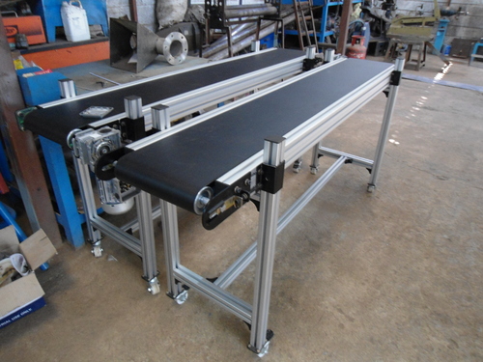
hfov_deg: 67.3
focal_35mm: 26
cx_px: 242
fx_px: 363
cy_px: 181
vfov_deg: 53.1
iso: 400
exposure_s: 1/15
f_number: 2.8
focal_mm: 4.7
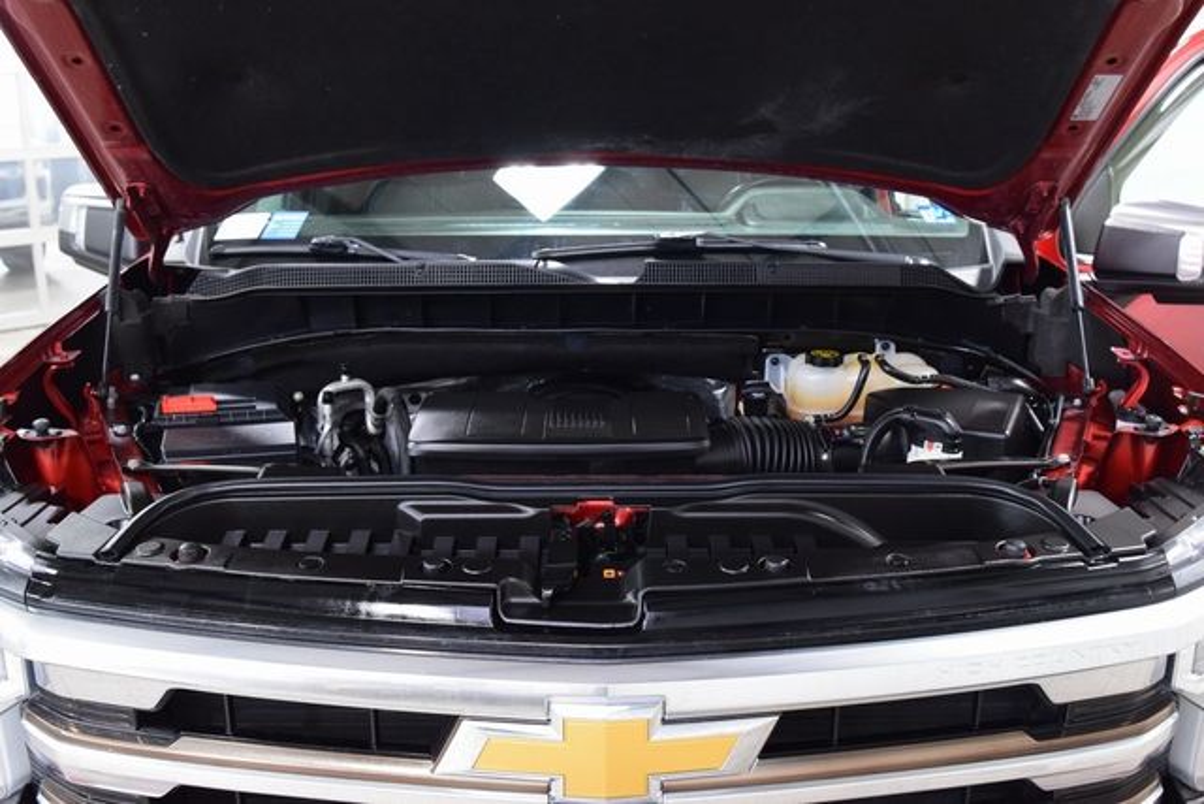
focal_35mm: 36
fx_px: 1204
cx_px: 602
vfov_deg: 36.9
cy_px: 402
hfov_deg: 53.1
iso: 1600
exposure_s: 1/15
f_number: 6.3
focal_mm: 24
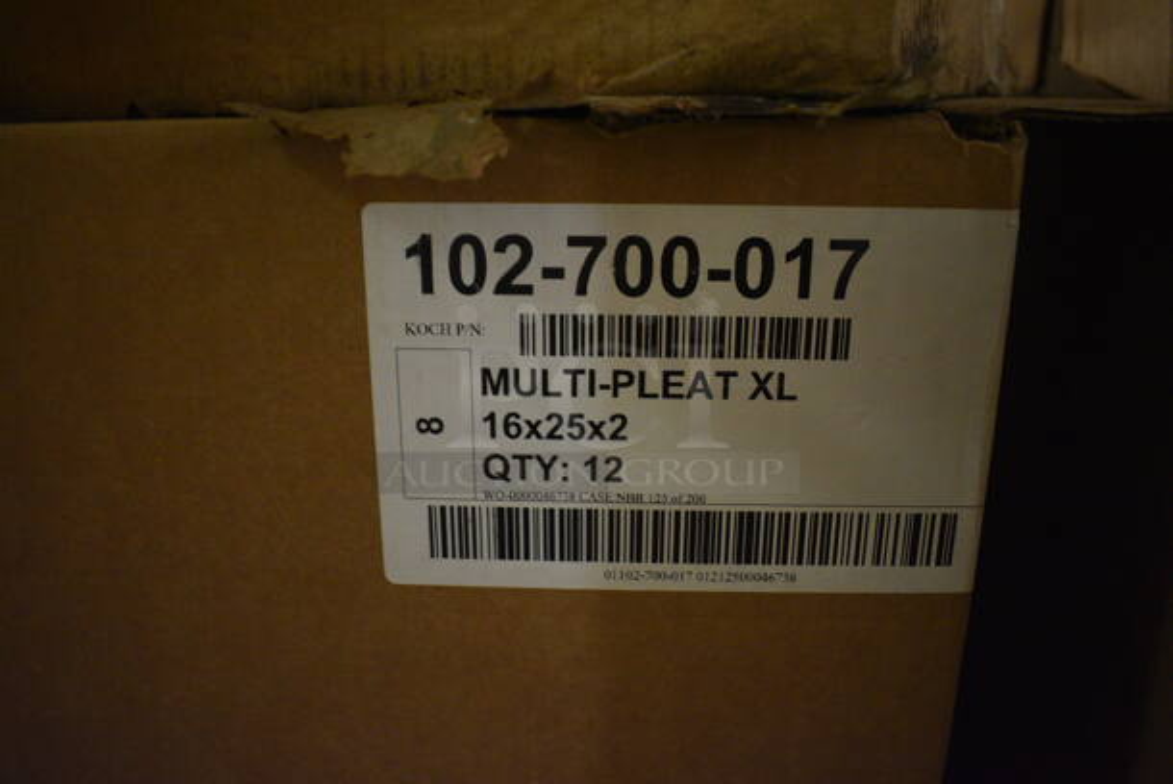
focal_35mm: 30
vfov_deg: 43.7
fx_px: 978
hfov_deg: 61.9
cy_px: 392
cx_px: 586
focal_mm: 20
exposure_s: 1/25
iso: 3200
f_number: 3.8
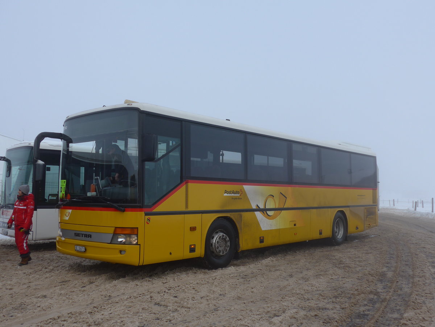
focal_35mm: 36
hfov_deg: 51.4
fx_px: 452
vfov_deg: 39.7
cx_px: 218
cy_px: 164
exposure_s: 1/1300
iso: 80
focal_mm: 7.5
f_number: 2.8
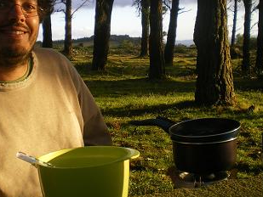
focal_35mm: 65
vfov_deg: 22.5
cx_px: 111
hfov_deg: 29.8
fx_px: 494
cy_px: 72
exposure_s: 1/125
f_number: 3.1
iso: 64
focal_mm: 6.3
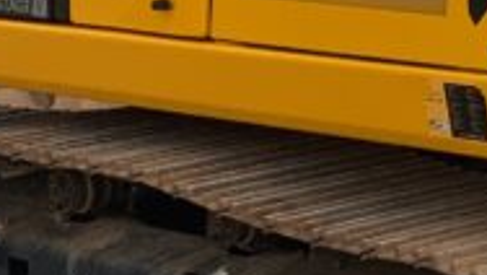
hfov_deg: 12.2
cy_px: -166
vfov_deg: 6.9
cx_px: 588
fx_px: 2222
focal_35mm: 172
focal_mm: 3
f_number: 1.8
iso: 16
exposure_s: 1/1412
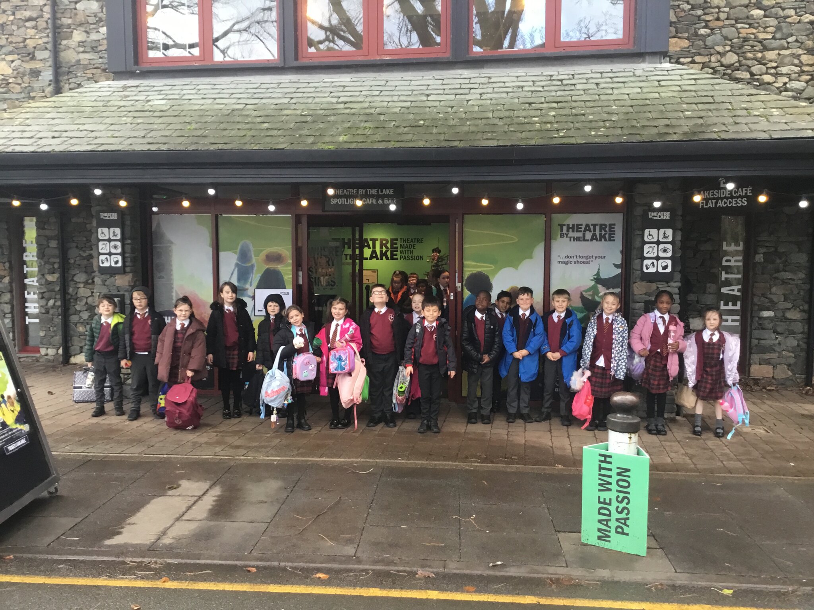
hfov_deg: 58.4
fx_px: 729
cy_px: 305
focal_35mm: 31
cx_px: 407
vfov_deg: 45.4
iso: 40
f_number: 2.4
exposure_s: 1/33
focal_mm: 3.3
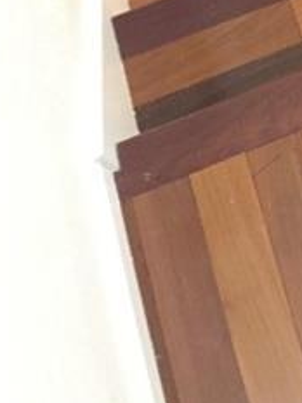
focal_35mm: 96
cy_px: -241
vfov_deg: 17.8
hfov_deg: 14.5
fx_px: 1117
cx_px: 425
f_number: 2.2
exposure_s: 1/15
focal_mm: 4.15
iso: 400
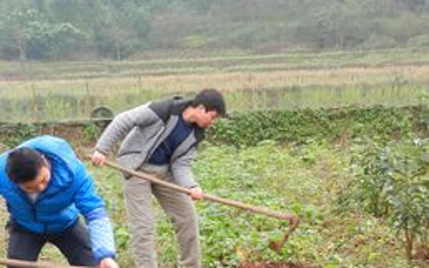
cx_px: 279
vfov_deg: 16.6
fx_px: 912
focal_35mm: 78
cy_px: 212
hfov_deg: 26.4
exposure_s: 1/100
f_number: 4
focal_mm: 6.9
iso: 160
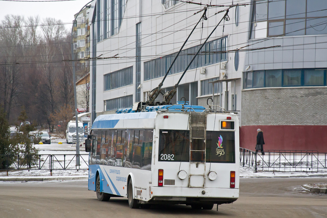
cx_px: 164
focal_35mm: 158
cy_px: 109
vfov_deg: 8.7
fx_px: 1431
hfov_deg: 13.0
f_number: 5.6
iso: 800
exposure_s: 1/500
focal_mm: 105
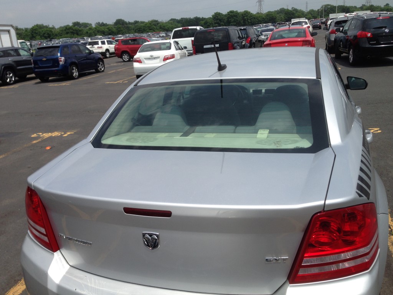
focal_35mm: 33
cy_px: 148
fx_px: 375
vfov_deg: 42.9
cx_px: 196
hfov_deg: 55.4
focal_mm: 4.12
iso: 50
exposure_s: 1/2358
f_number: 2.4
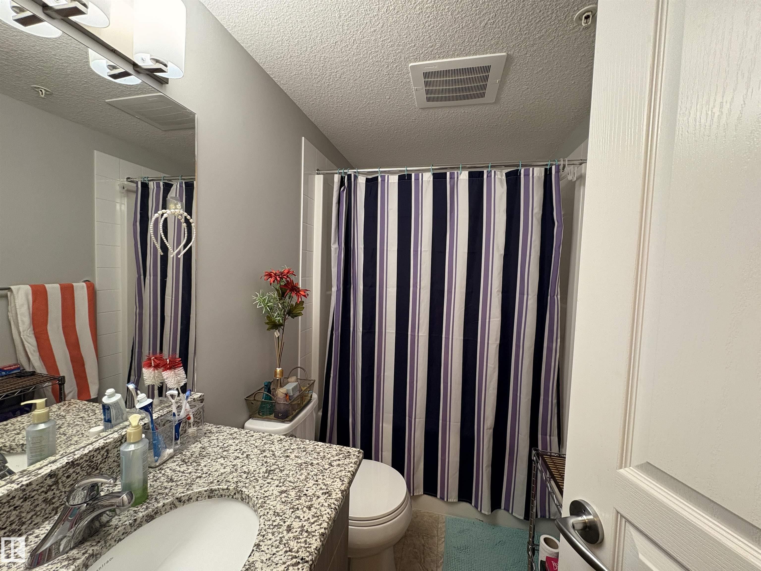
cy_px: 286
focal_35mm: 14
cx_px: 380
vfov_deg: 85.7
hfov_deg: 102.1
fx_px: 308
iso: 160
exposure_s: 1/60
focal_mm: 2.22
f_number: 2.2
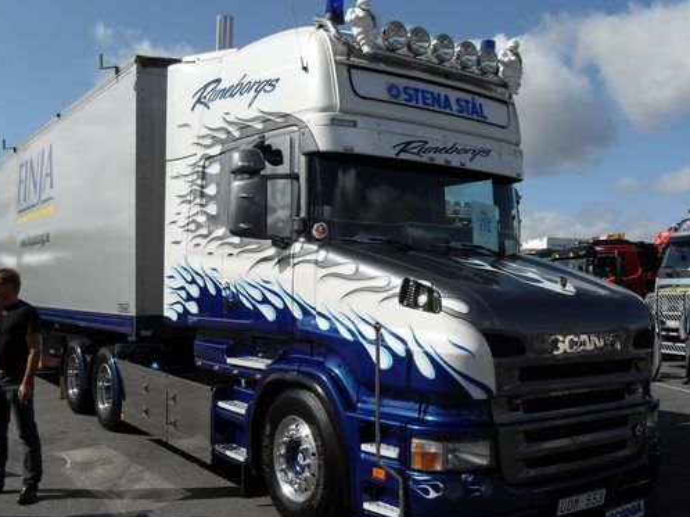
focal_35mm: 36
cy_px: 310
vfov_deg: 39.5
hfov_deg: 51.4
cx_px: 338
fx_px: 717
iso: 80
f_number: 7.1
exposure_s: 1/350
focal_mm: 6
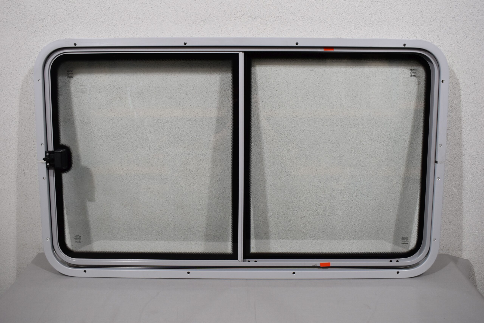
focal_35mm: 33
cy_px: 162
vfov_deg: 40.0
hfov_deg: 57.2
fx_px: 444
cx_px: 242
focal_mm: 22
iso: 400
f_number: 5.6
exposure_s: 1/125
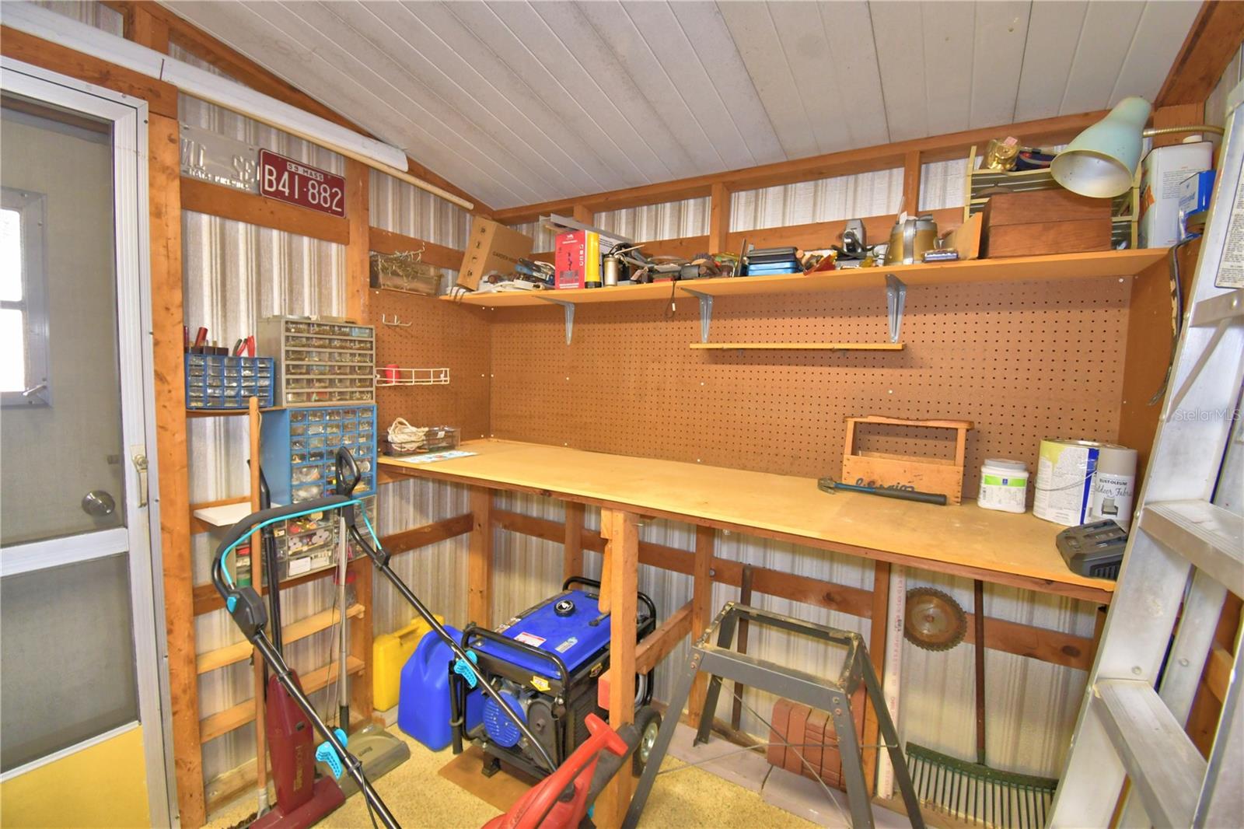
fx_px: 518
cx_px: 622
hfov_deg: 100.4
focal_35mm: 15
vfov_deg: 77.3
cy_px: 414
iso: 800
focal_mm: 10
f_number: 4.5
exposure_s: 1/30
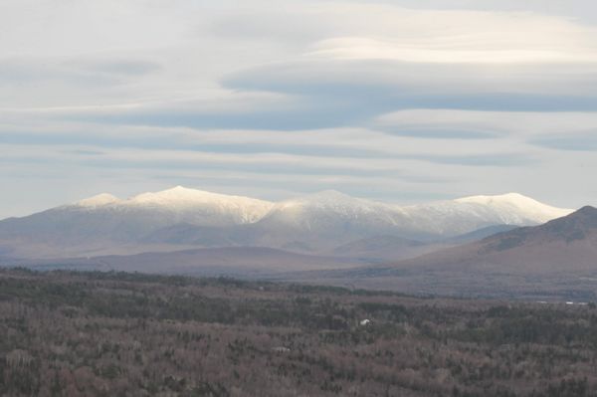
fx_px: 1740
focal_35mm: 105
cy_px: 198
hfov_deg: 19.5
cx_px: 298
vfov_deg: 13.0
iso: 1000
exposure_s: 1/60
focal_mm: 70
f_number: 32
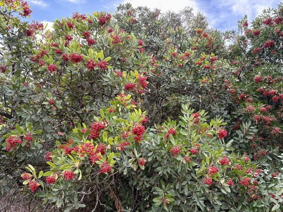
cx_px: 142
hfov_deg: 67.3
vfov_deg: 53.1
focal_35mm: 26
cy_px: 106
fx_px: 213
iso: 64
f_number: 1.6
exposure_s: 1/346
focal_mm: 5.96
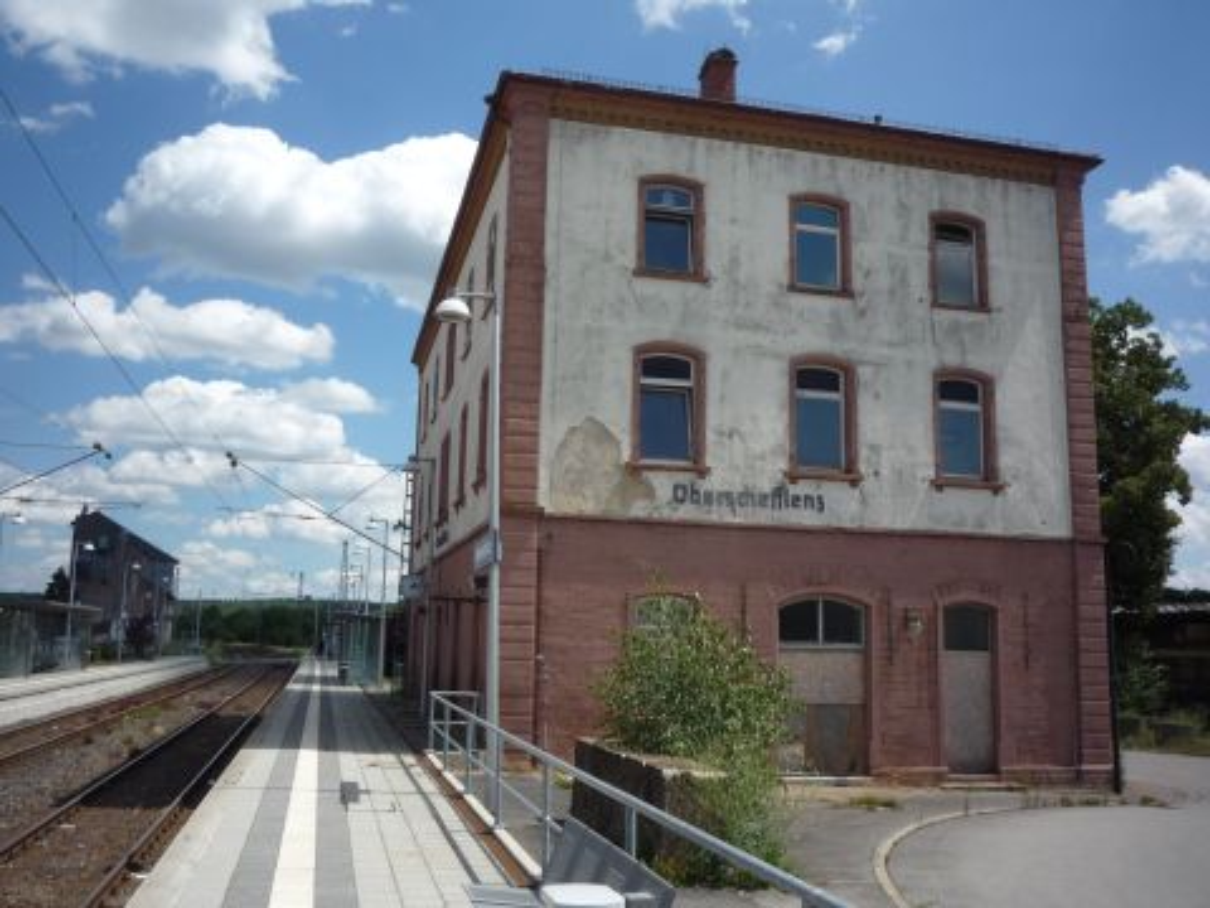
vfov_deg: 44.2
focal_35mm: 32
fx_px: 1119
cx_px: 605
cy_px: 454
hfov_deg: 56.8
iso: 100
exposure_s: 1/500
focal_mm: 5.2
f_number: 5.6
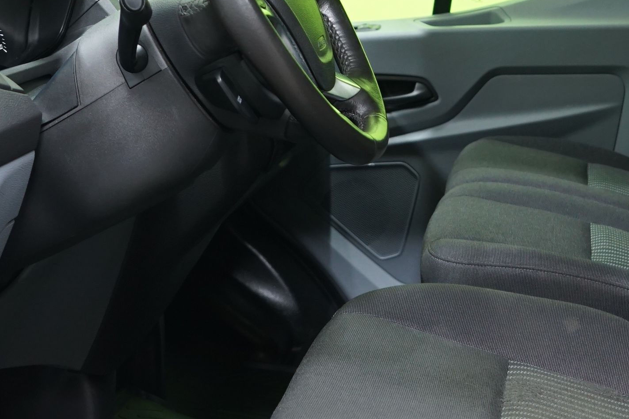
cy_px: 1
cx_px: 502
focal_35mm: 83
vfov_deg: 16.1
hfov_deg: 24.1
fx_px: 1450
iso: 800
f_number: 4.5
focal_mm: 30
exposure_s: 1/20
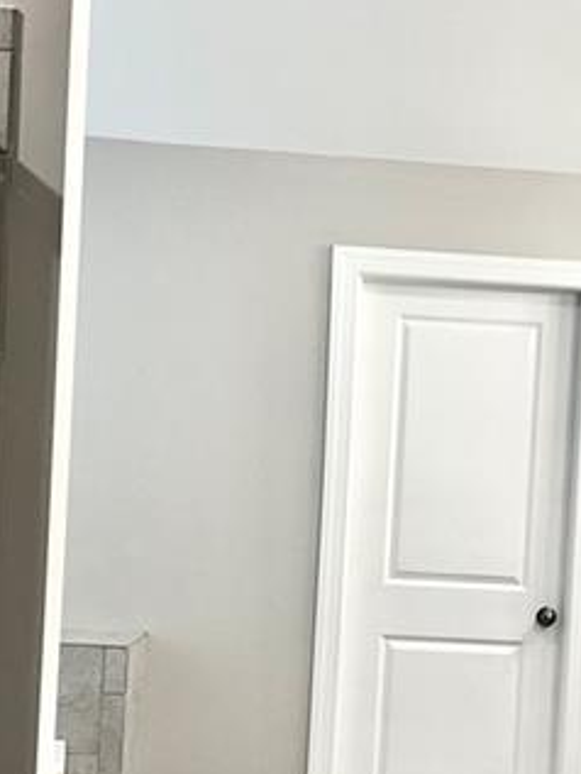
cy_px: 498
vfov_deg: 30.5
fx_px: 1409
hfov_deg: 23.0
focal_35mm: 63
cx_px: 464
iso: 64
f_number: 1.5
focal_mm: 5.7
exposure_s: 1/120
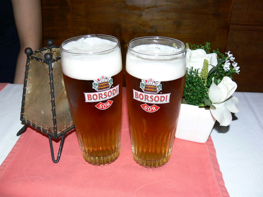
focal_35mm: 35
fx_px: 266
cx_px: 132
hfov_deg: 52.6
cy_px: 98
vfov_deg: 40.7
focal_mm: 7.4
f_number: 2.8
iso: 100
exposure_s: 1/30
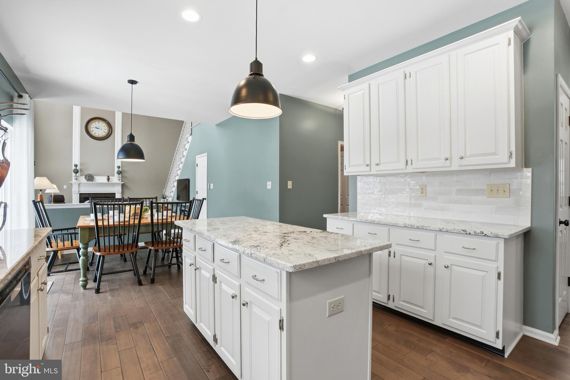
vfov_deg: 73.7
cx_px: 285
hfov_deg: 96.7
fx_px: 253
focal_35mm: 16
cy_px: 190
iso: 400
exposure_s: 1/320
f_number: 8
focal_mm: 16
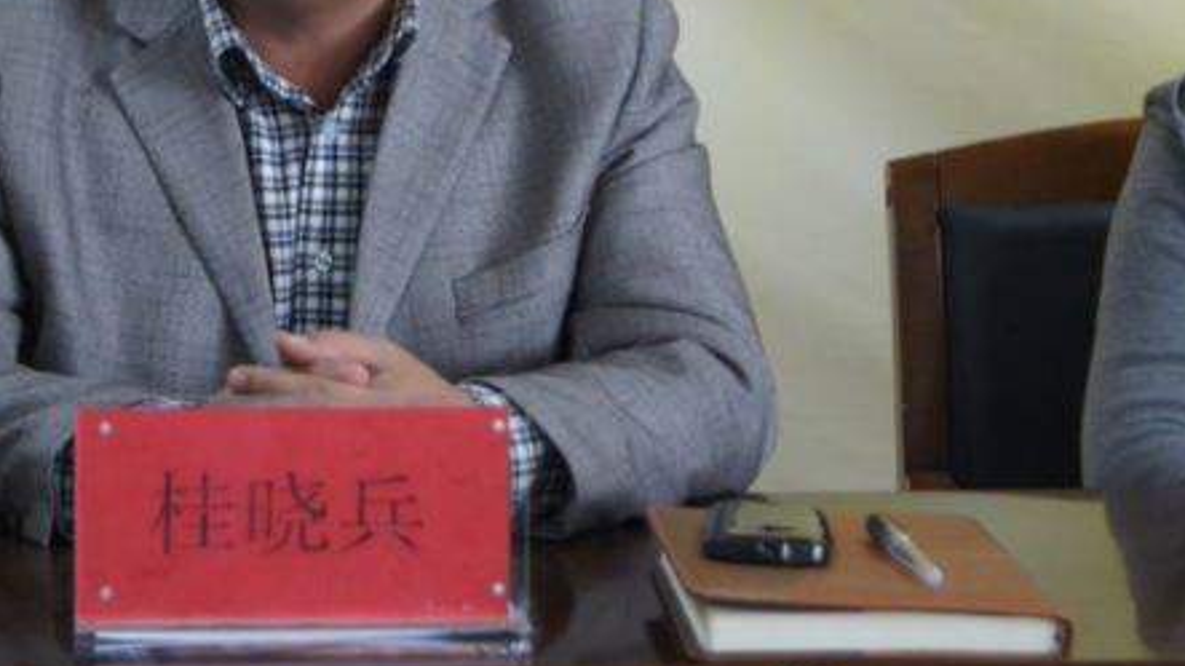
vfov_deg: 9.7
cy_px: 118
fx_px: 3919
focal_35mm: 125
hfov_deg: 17.1
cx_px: 334
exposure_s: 1/50
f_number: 5.6
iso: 1600
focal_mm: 55
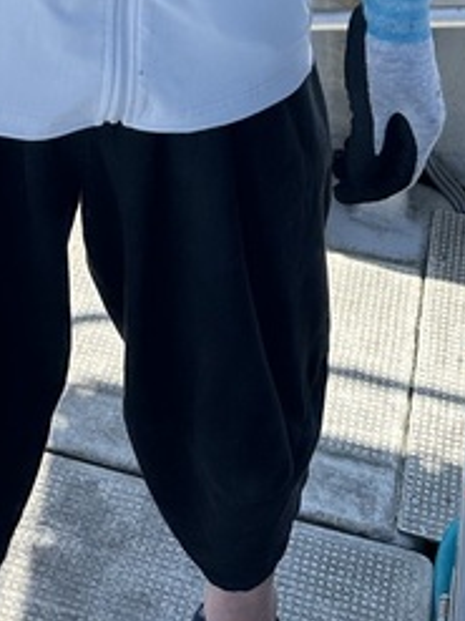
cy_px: -435
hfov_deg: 17.5
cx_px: 58
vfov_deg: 19.1
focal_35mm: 83
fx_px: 1488
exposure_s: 1/2353
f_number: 1.78
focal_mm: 6.86
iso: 80
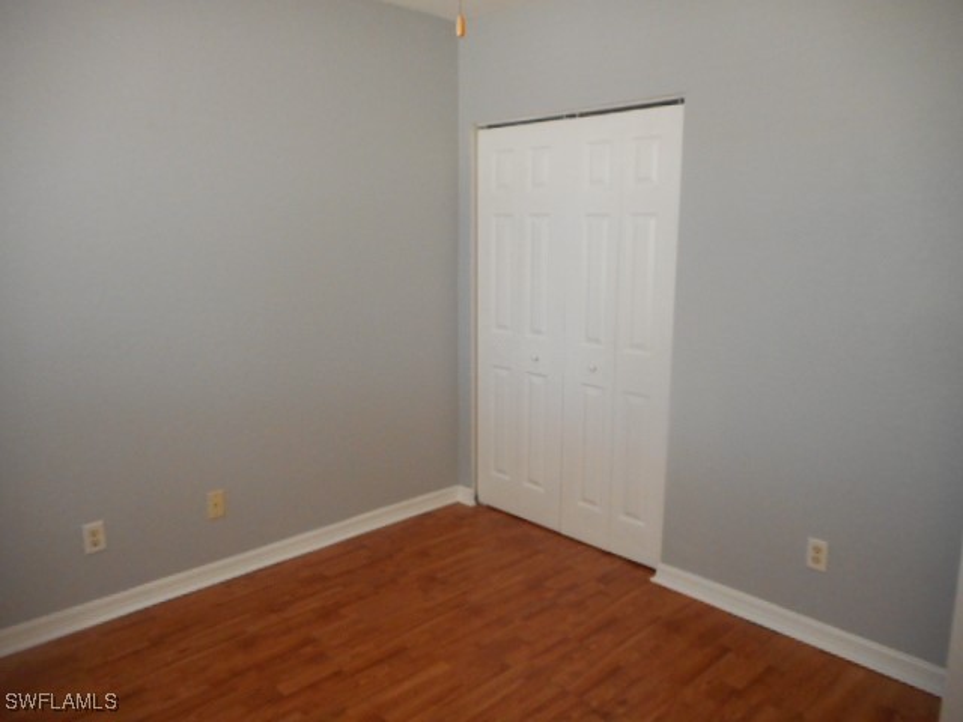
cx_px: 482
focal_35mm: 25
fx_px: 695
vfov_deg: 54.9
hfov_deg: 69.4
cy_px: 361
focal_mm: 4.5
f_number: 3.7
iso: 450
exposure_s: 1/25
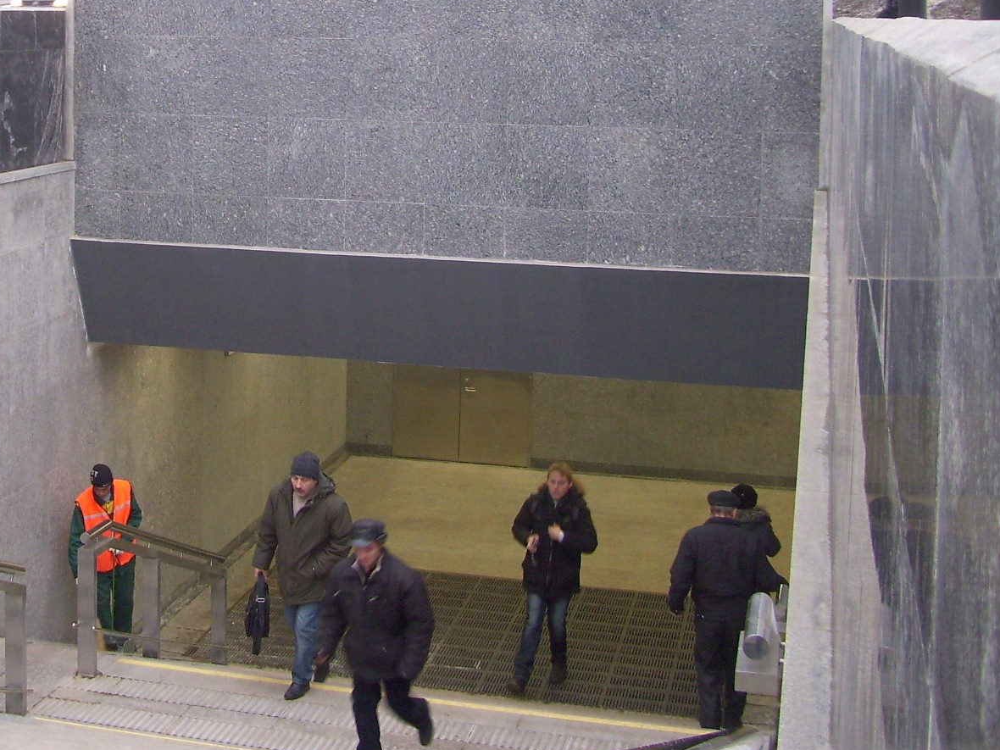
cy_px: 136
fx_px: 1704
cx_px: 366
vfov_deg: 24.4
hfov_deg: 32.5
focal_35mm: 59
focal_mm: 5.7
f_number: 2.9
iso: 80
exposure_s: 1/25
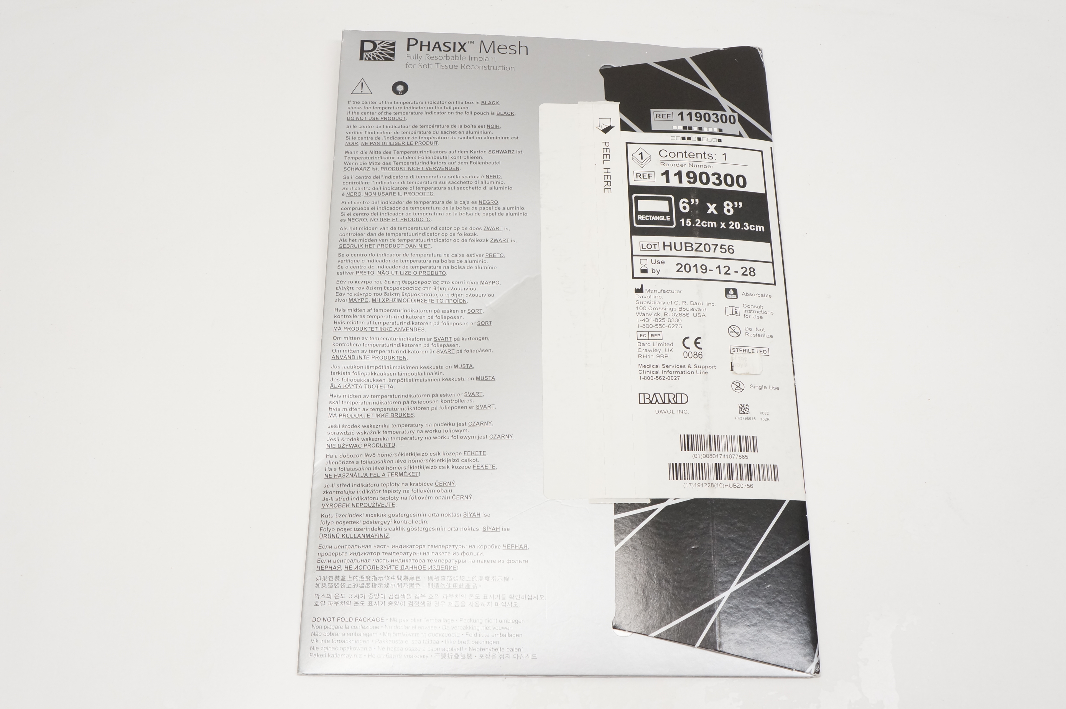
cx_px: 533
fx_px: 1065
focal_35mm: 36
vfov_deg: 36.8
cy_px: 354
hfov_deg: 53.2
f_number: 7.1
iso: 800
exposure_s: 1/100
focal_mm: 24
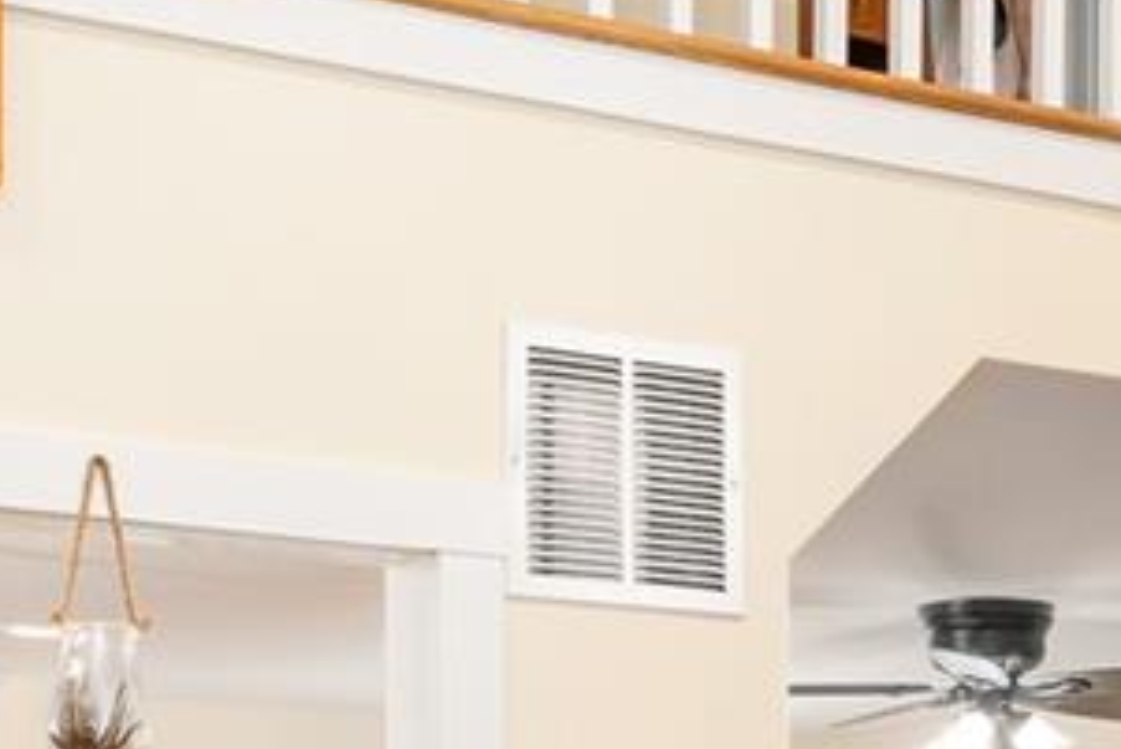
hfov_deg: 19.6
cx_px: 883
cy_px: 1056
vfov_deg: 12.7
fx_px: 3220
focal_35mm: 103
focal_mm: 15.2
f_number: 8
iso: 400
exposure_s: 1/125
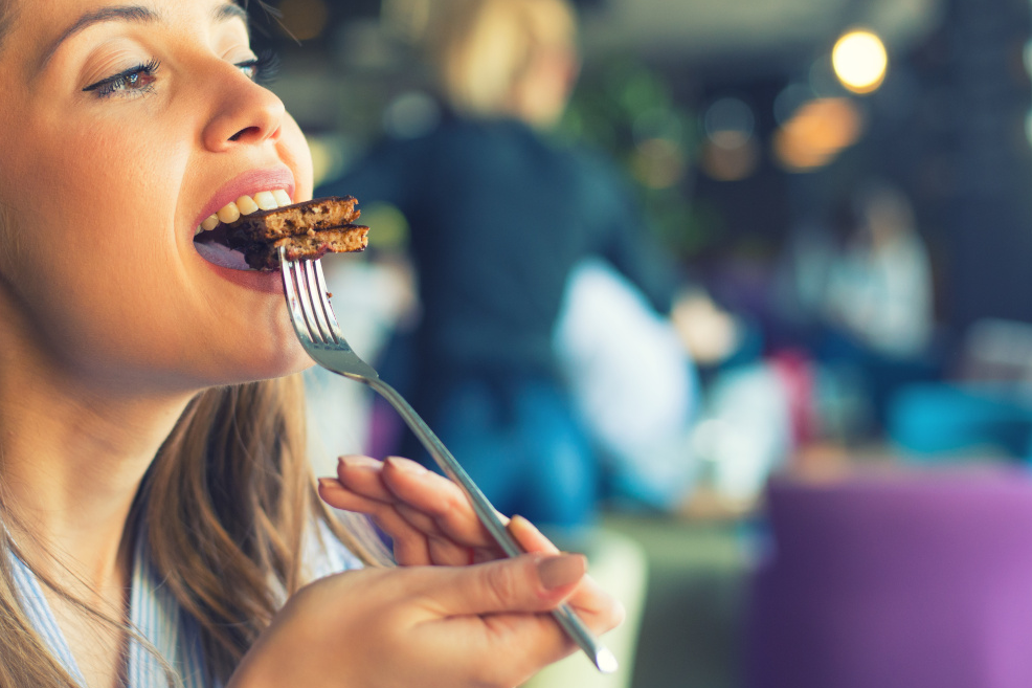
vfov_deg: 19.7
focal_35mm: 69
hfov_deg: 29.0
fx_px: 1978
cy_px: 281
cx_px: 340
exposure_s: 1/320
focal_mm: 50
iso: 800
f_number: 2.5
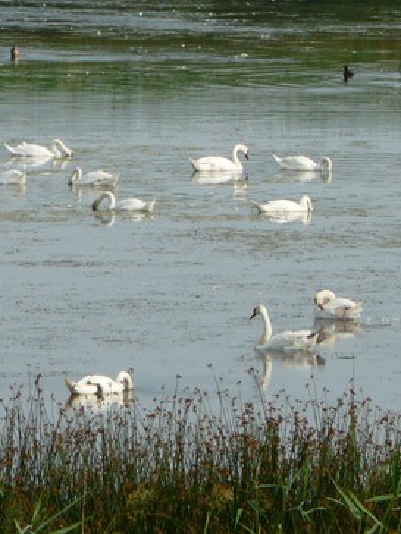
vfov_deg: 2.4
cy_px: 178
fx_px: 12913
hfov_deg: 1.8
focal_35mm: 836
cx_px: 213
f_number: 5.6
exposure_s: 1/500
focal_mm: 62.4
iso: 100
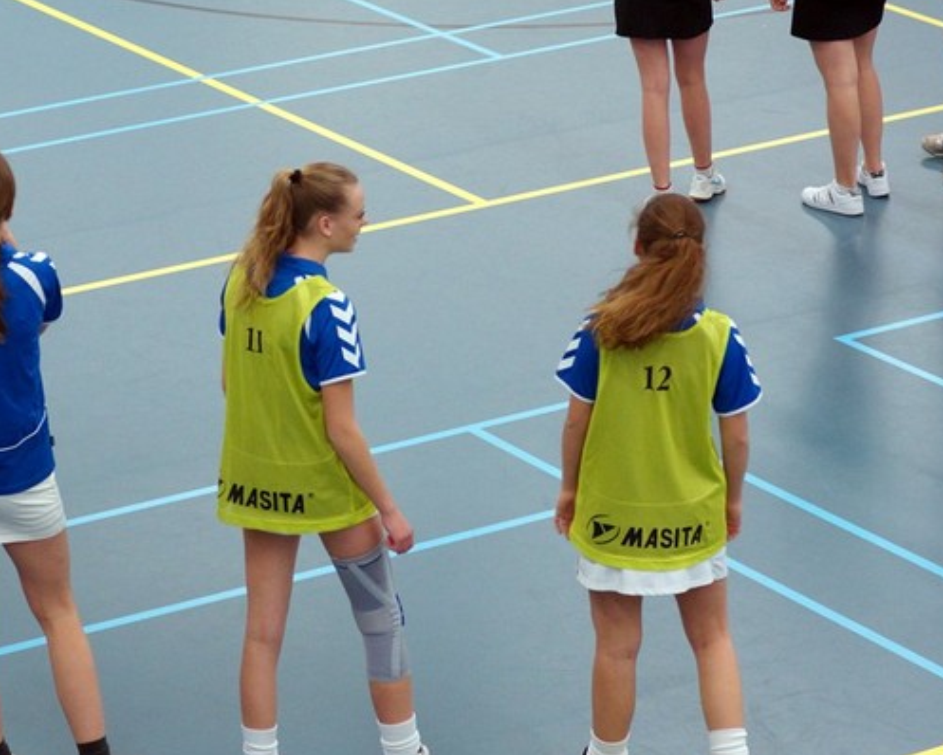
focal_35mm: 145
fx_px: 4048
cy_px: 340
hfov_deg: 13.3
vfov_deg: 10.7
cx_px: 287
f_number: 3.5
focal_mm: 50
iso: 640
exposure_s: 1/160
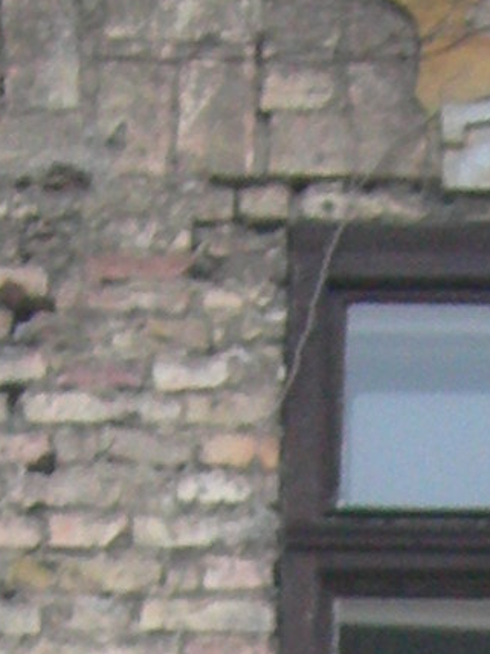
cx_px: 896
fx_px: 5153
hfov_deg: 5.4
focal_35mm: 273
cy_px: 1675
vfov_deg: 6.8
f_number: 2.8
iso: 190
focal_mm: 7.8
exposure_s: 1/28.4
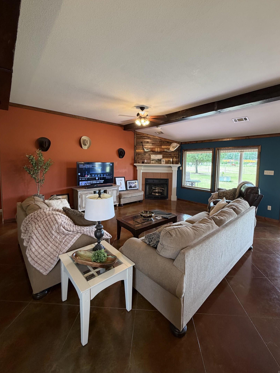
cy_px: 174
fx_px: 162
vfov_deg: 98.0
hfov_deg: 81.7
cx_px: 146
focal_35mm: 15
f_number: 2.2
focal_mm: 2.22
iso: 200
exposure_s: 1/60
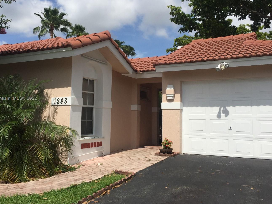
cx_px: 138
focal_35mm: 36
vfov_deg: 39.7
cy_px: 99
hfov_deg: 51.3
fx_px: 283
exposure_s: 1/3597
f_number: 2.2
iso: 32
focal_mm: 4.15
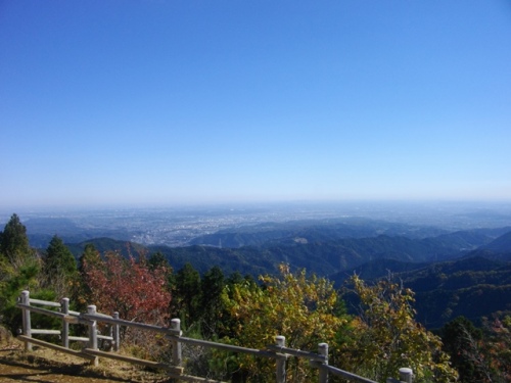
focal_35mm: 32
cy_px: 192
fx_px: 472
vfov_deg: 44.2
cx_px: 256
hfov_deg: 56.8
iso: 100
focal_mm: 5.7
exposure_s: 1/500
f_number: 5.5
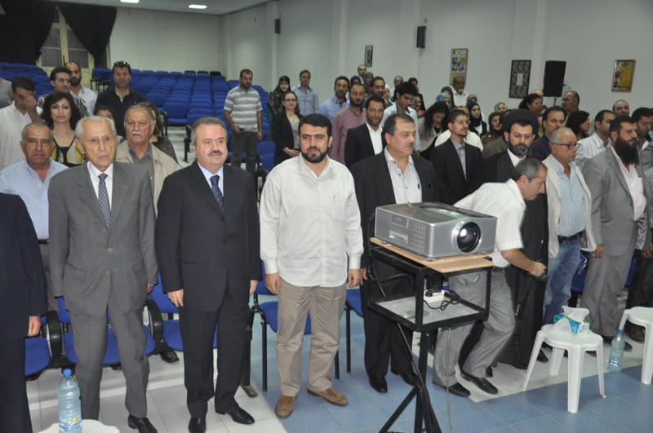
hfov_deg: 53.2
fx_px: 652
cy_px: 216
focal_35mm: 36
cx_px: 326
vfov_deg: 36.8
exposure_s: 1/60
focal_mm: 24
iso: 1000
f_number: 4.5
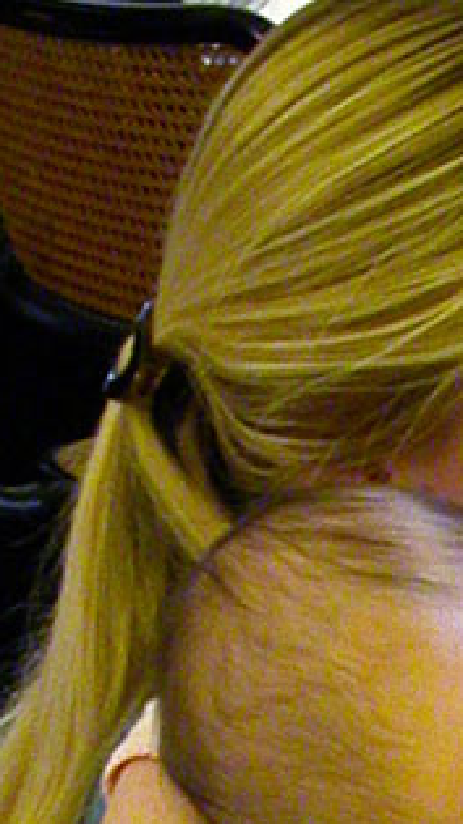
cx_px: 748
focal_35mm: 191
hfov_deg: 6.3
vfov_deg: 11.0
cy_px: 1130
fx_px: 4172
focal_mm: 8.2
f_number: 3.2
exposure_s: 1/4.9
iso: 400
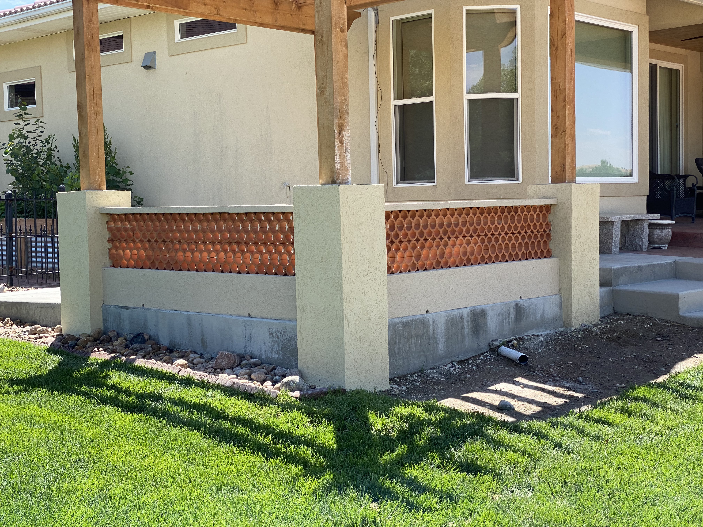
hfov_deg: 36.8
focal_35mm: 52
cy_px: 264
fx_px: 1056
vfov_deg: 28.0
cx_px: 352
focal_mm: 6
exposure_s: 1/666
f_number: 2
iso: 20
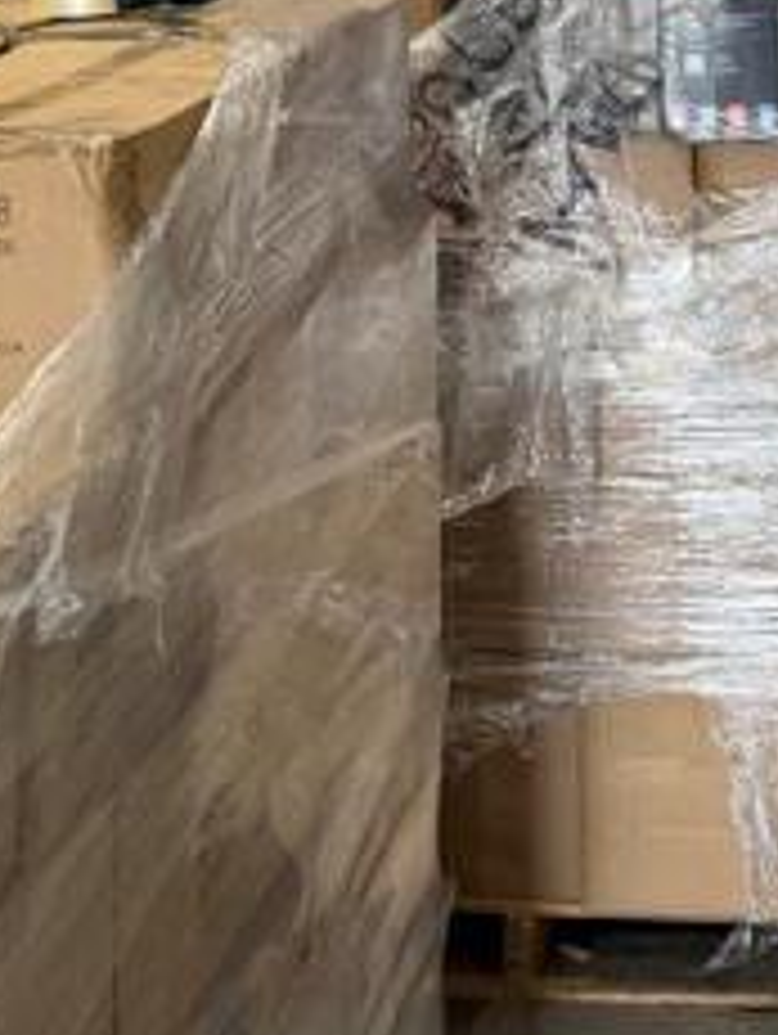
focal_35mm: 75
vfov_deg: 21.7
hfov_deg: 19.2
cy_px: -513
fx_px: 2243
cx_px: 751
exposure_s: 1/60
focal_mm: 6.76
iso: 200
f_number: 1.78
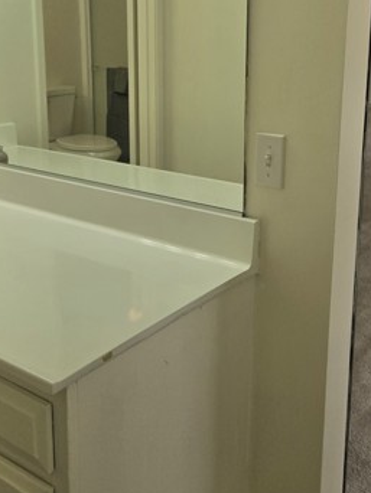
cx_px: 237
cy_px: 154
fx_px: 614
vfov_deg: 43.1
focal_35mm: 43
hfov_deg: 33.4
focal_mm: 5.4
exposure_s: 1/621
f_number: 1.8
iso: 80
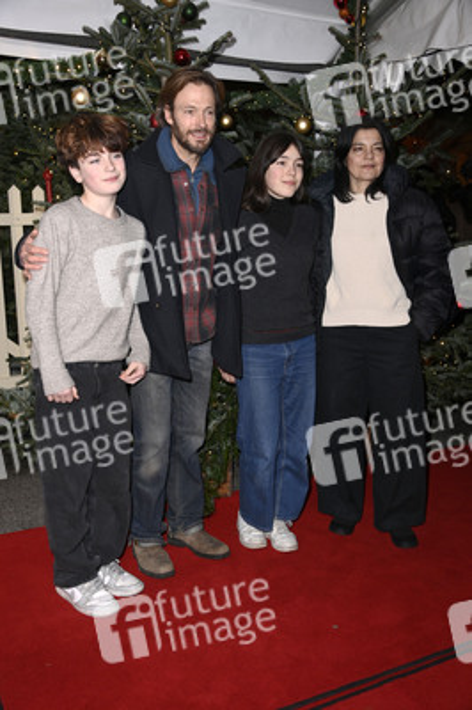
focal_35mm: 36
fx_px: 709
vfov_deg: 53.2
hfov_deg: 36.8
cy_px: 355
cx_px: 236
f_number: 5.6
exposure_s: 1/250
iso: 1250
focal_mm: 36
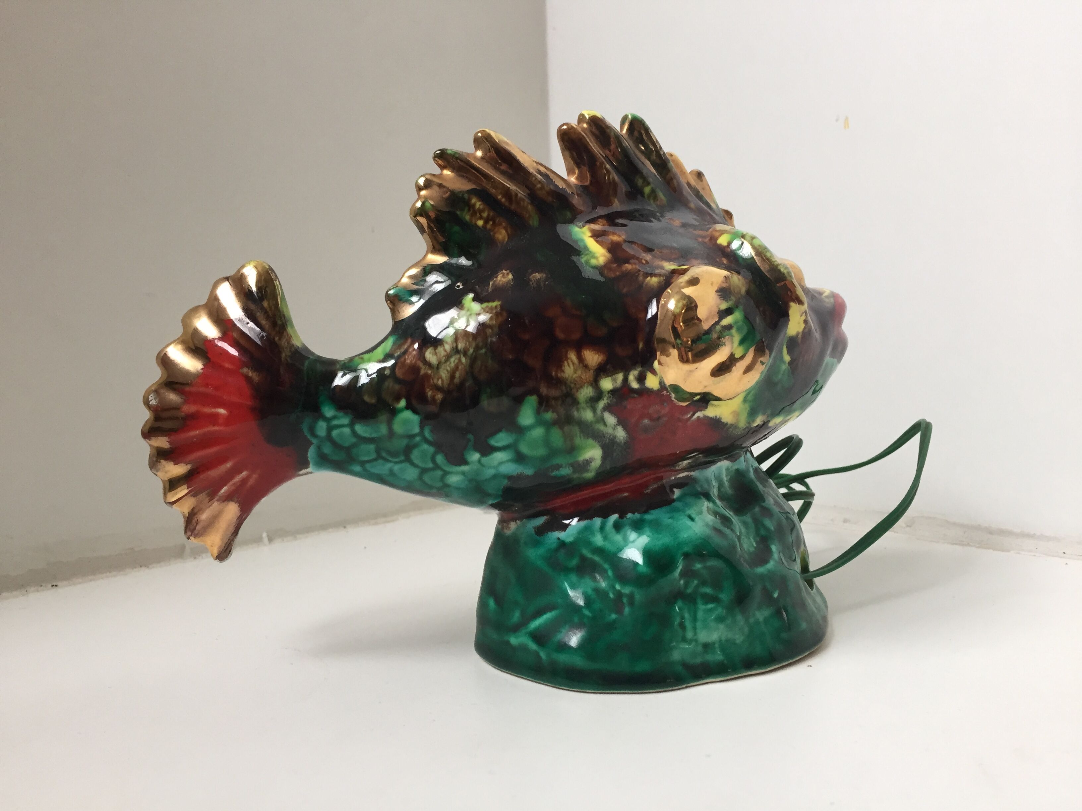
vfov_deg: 48.2
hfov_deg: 61.7
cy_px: 406
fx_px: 906
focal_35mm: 29
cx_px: 541
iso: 64
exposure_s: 1/33
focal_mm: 4.15
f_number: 2.2
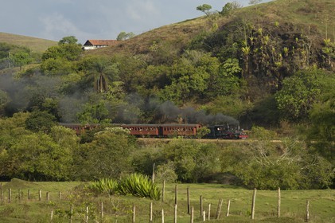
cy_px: 112
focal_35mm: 255
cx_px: 168
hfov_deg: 8.1
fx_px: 2371
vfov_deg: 5.4
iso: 100
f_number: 6.3
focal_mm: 170
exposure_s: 1/160
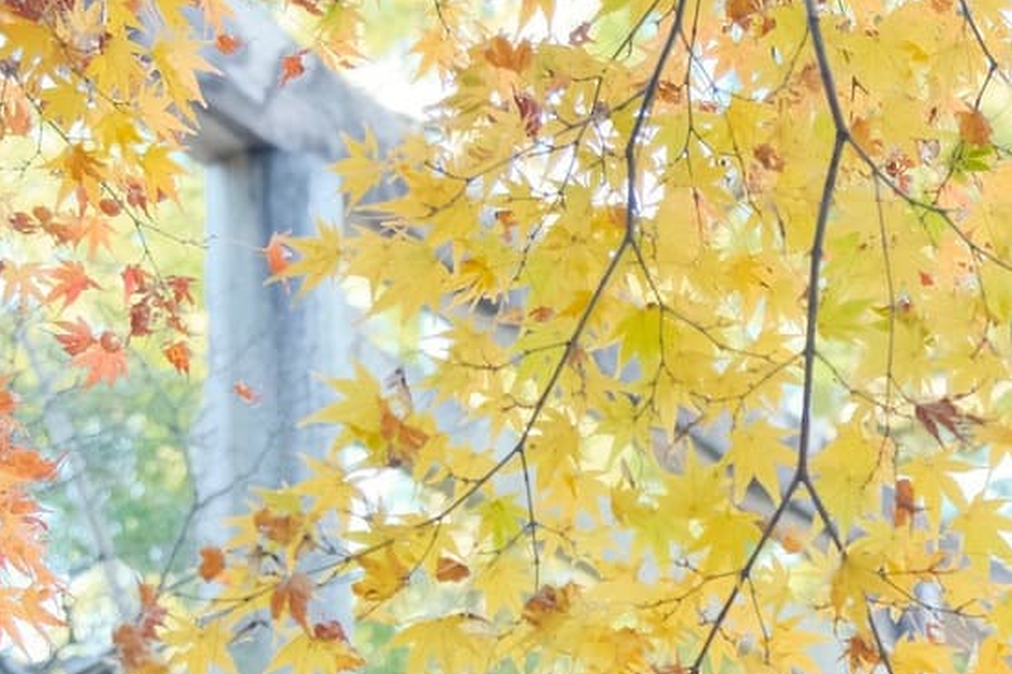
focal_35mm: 102
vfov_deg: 13.2
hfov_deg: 19.5
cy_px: 731
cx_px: 983
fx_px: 2866
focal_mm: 26
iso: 1600
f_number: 4
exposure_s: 1/160
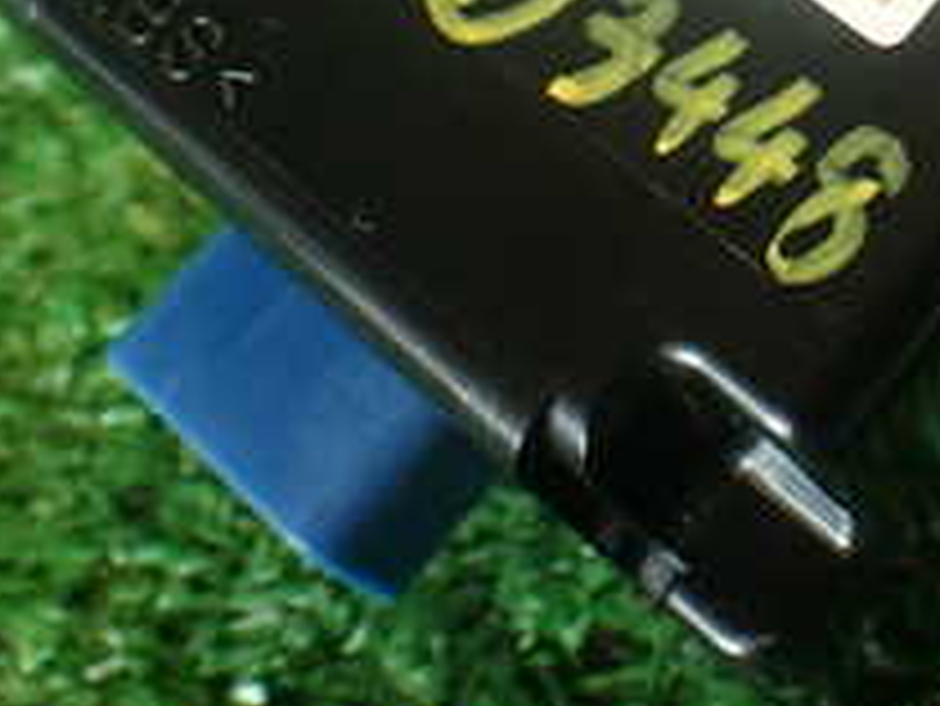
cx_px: 882
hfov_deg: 20.8
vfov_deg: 15.5
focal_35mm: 92
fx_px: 2500
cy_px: -121
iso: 200
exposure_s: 1/40
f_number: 2.4
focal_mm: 5.79
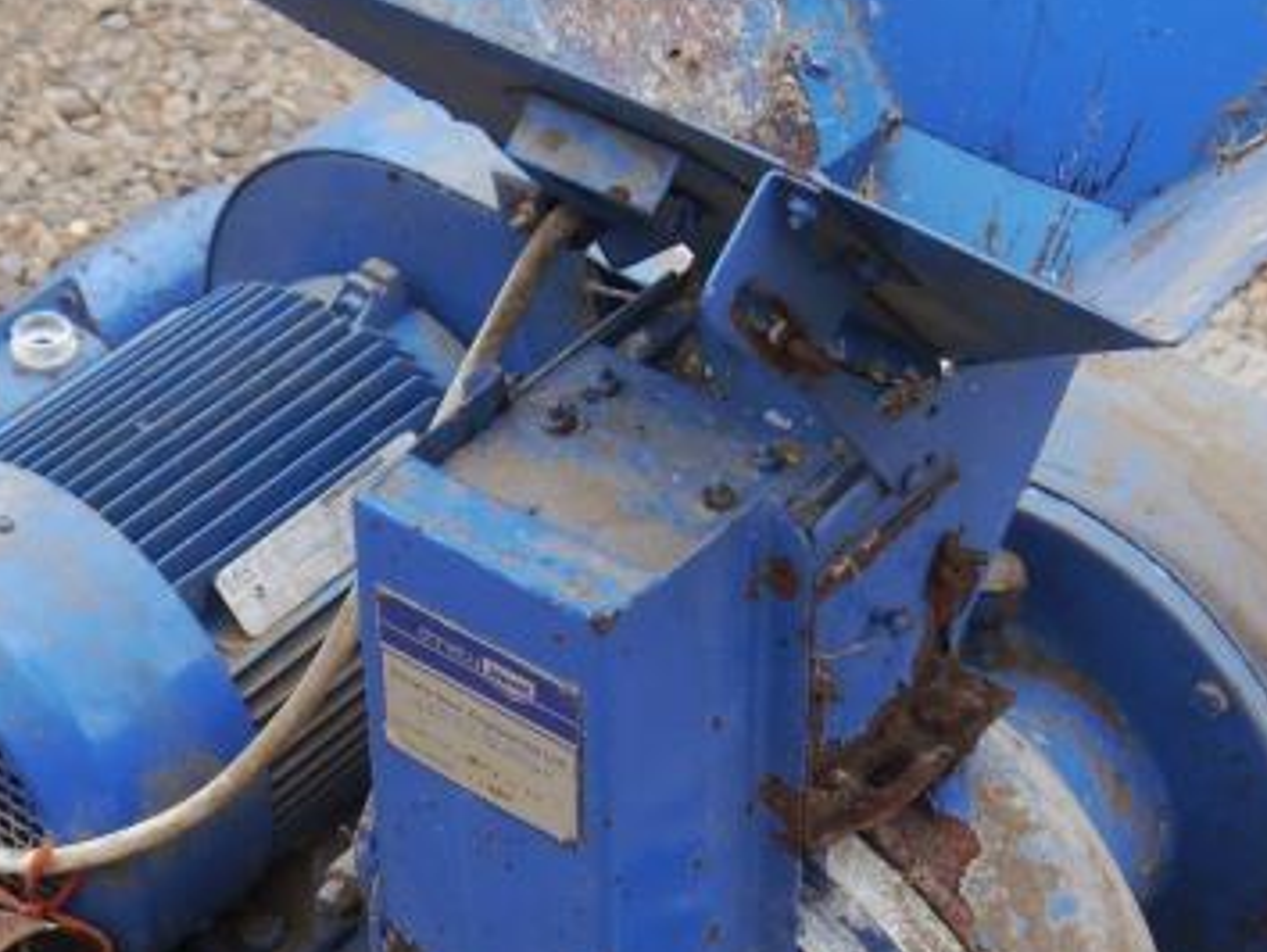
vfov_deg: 14.2
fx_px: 3809
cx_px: 730
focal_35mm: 104
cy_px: 773
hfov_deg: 18.9
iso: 160
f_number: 5
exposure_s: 1/160
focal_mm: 18
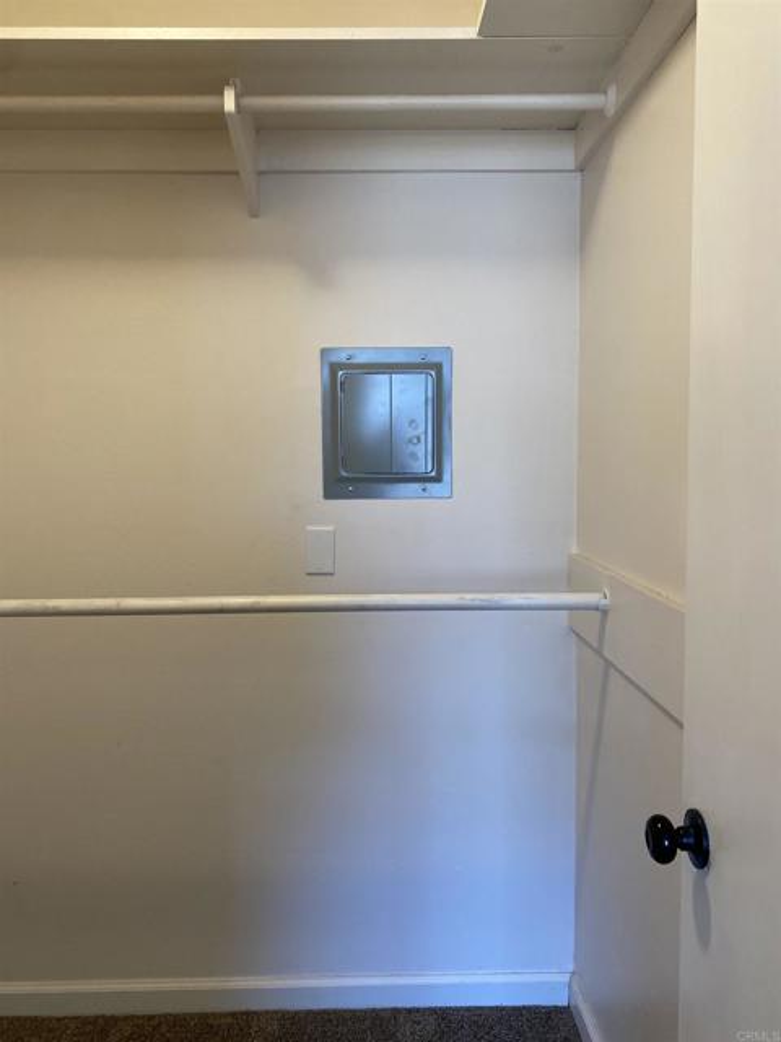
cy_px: 521
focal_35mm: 26
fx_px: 782
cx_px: 390
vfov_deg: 67.3
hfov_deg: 53.1
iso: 125
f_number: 1.8
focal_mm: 4.25
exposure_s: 1/60
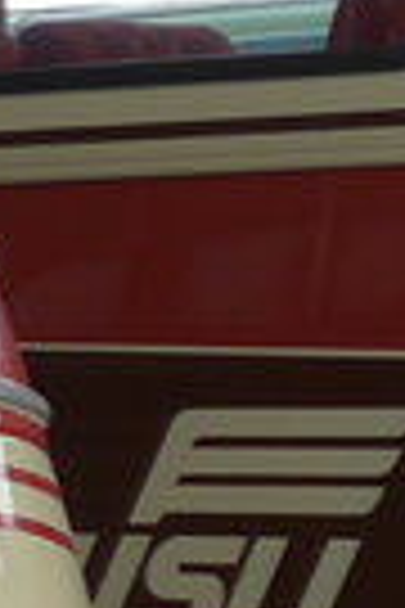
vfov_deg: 5.7
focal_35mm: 361
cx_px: -1894
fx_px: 6091
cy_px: 459
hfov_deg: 3.4
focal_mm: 8
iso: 80
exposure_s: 1/320
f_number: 2.8
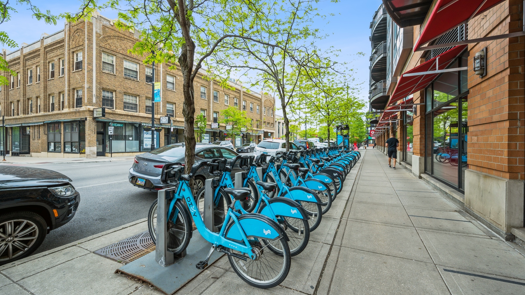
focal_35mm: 15
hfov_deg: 103.0
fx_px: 209
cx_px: 268
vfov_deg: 70.5
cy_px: 145
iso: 100
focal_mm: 14
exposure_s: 1/50
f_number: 9
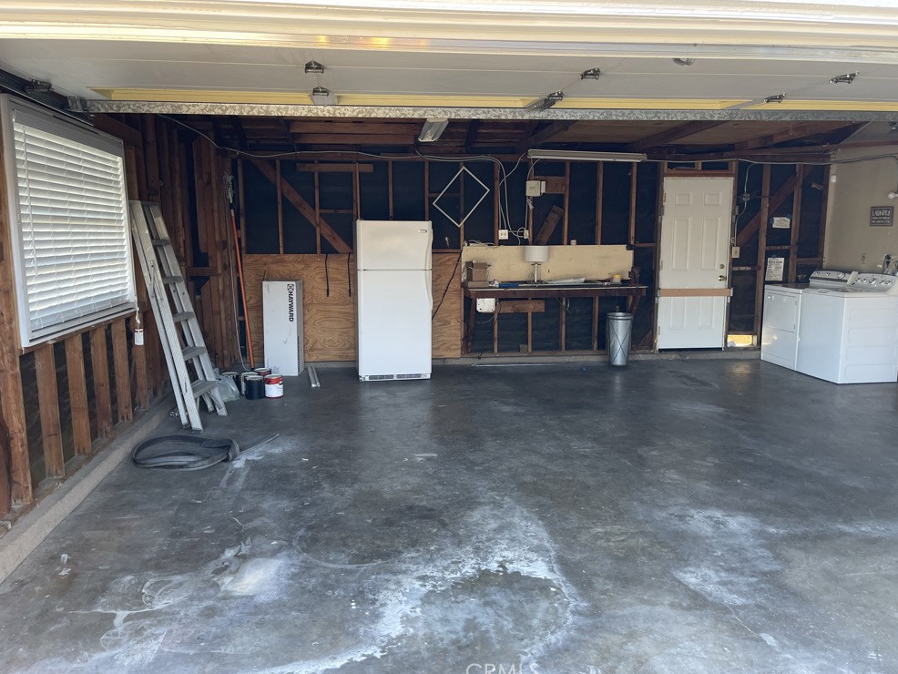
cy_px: 335
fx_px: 701
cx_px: 444
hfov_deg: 65.3
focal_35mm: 27
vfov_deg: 51.4
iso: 64
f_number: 1.6
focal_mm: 5.1
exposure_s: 1/121
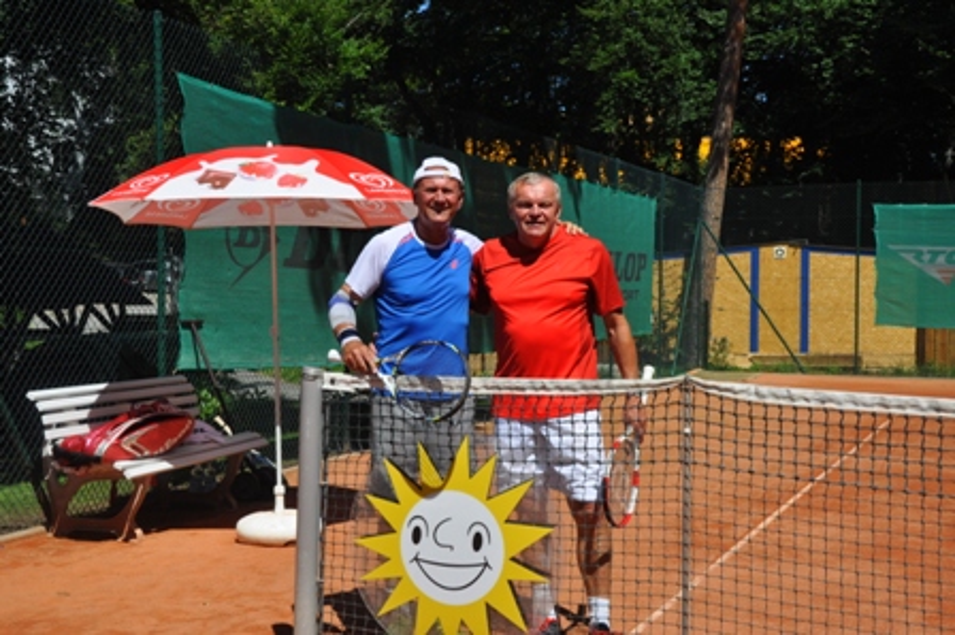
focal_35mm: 51
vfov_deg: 26.4
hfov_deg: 38.9
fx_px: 1352
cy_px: 318
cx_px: 478
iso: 400
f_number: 8
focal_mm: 34
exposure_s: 1/2000
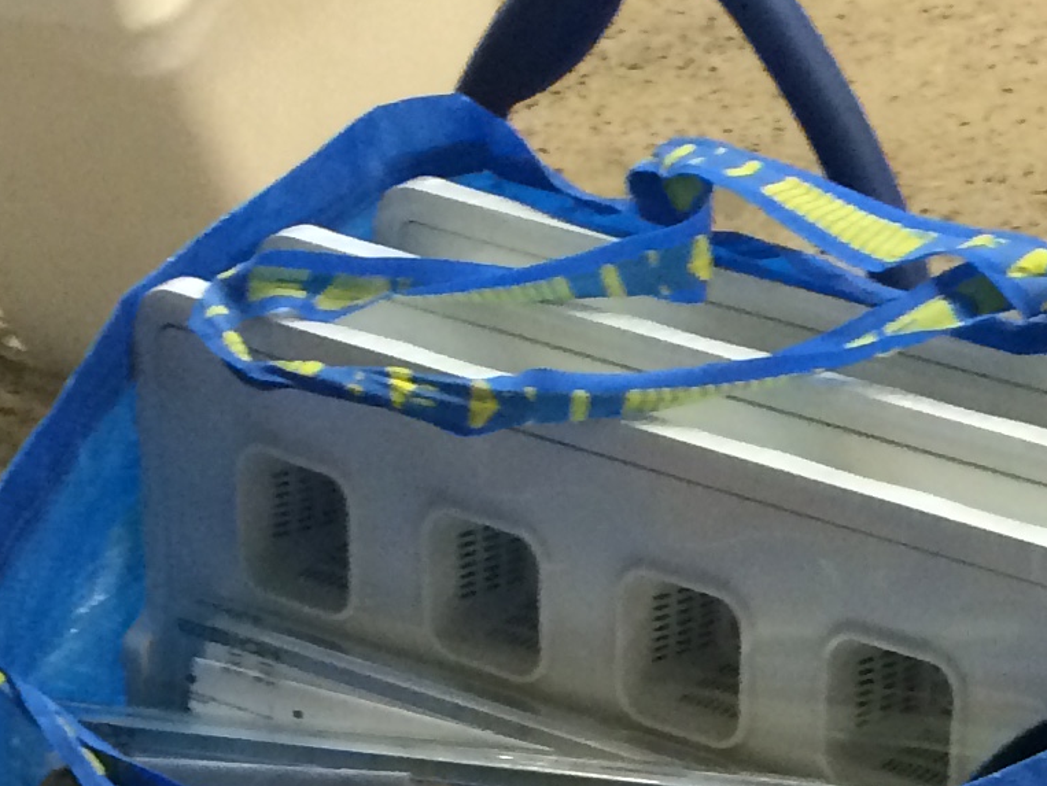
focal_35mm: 124
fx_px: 3752
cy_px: 1617
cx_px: 893
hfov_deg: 15.7
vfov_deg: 10.8
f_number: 2.2
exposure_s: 1/33
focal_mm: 4.15
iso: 200
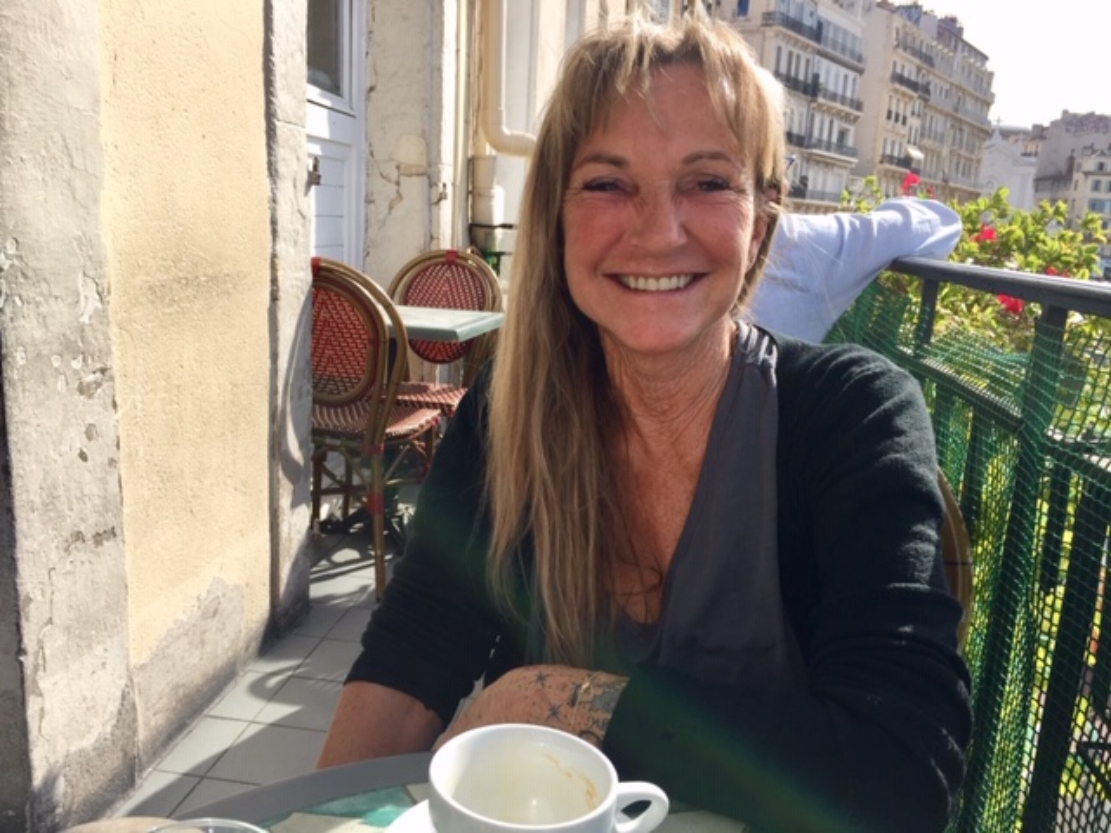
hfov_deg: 61.7
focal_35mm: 29
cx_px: 556
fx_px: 931
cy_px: 416
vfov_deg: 48.2
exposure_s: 1/989
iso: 32
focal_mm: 4.15
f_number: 2.2
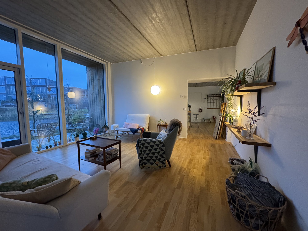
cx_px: 154
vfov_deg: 85.7
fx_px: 125
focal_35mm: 14
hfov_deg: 102.1
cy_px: 116
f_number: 2.2
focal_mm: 2.22
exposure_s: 1/50
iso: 640
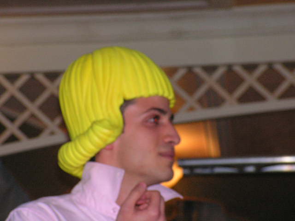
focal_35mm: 144
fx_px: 1227
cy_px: 110
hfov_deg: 13.7
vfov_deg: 10.3
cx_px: 148
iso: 200
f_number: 3.4
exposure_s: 1/160
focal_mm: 24
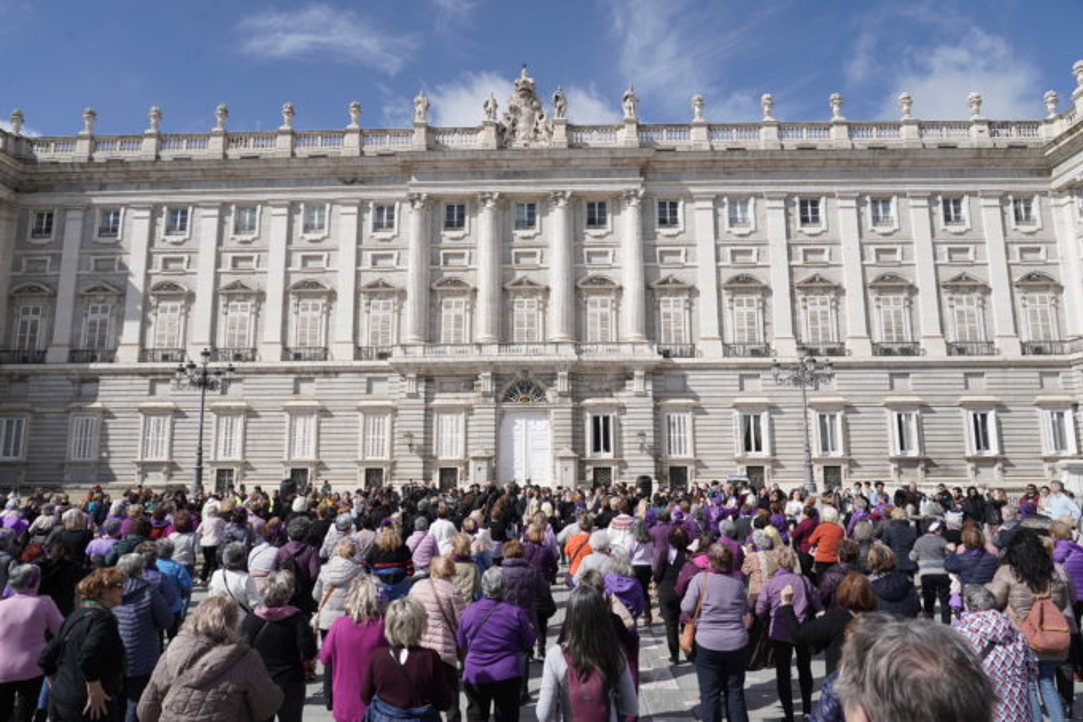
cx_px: 542
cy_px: 361
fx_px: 722
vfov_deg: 53.1
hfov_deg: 73.7
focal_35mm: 24
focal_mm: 24
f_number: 11
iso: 200
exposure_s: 1/350
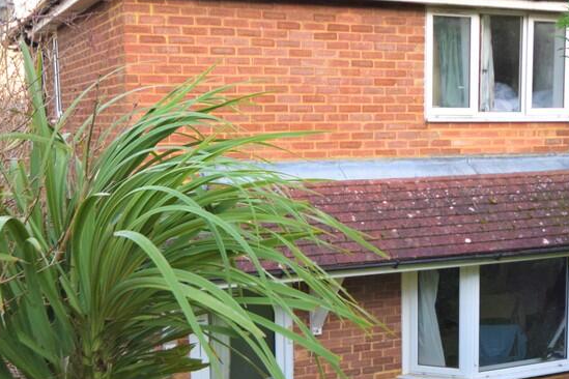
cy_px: 229
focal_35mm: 56
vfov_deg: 24.1
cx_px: 348
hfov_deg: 35.5
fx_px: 885
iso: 1000
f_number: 5.6
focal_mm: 20
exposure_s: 1/60
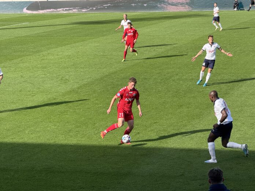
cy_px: 96
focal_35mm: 120
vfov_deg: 12.3
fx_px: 884
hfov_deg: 16.4
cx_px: 128
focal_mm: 15.66
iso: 50
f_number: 2.8
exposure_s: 1/627
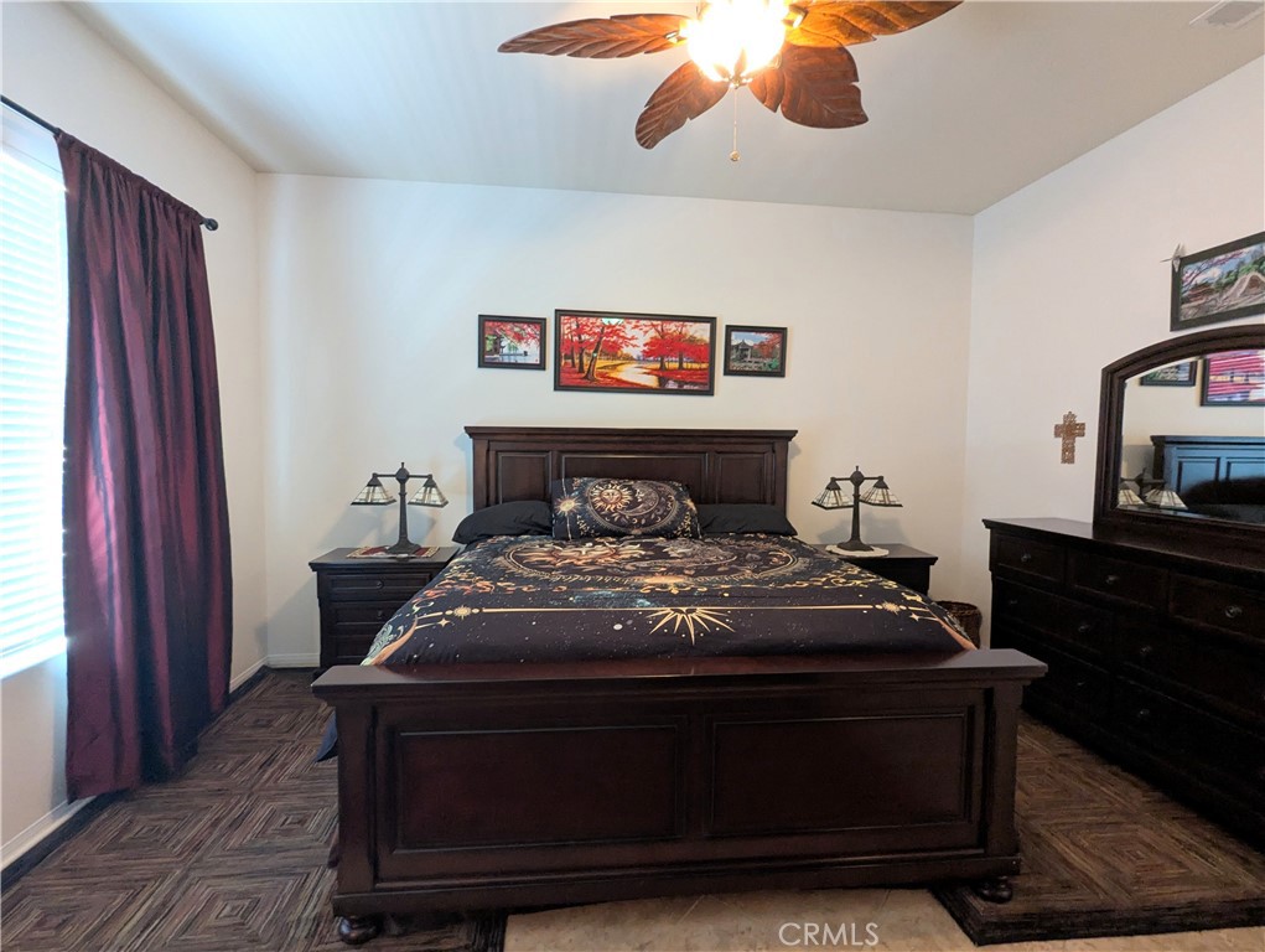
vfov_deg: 78.2
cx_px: 632
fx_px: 585
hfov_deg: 94.4
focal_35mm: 16
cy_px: 476
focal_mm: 2.35
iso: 309
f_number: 2.2
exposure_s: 1/24
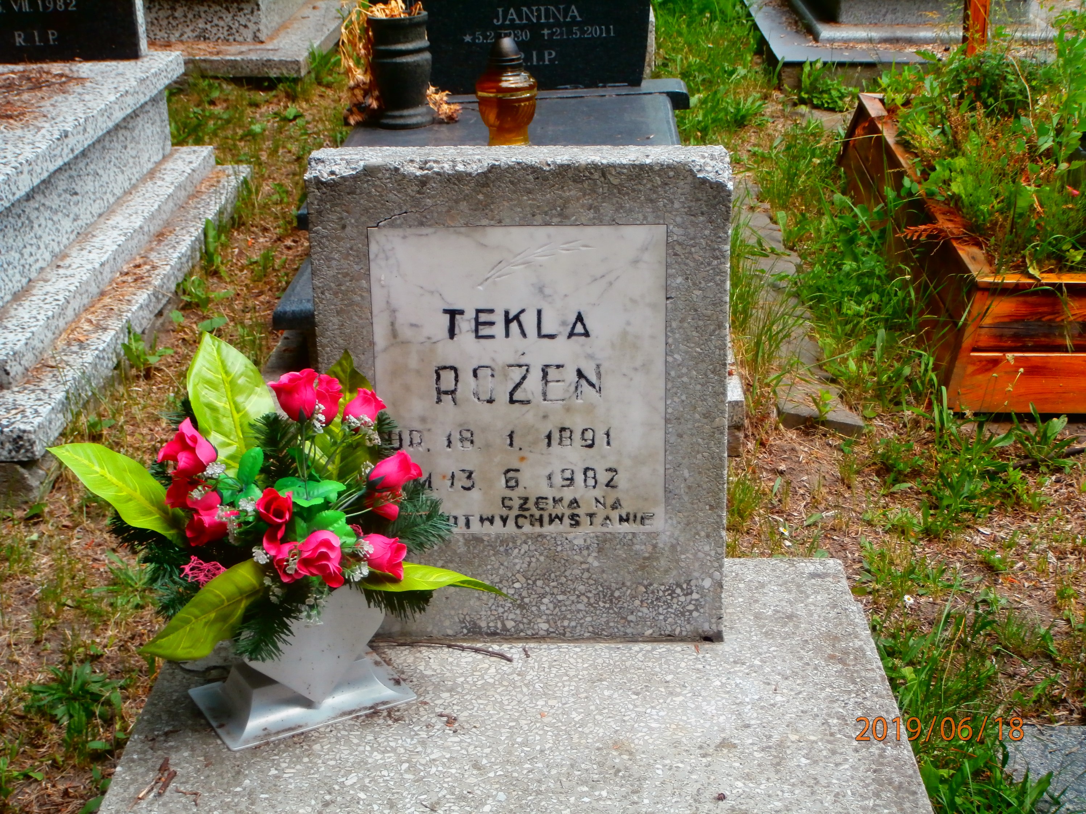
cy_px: 407
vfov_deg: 25.7
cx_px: 543
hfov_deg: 33.8
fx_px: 1788
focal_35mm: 57
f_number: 4.5
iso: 100
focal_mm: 10.11
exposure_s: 1/160
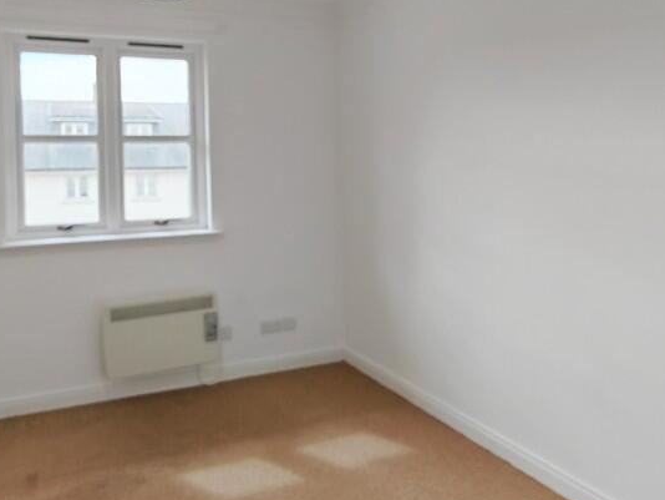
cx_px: 204
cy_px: 175
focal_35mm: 23
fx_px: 442
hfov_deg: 71.0
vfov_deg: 57.9
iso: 64
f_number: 2
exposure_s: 1/100
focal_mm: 1.82
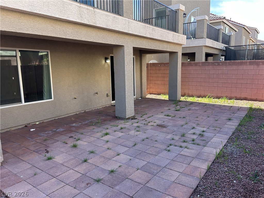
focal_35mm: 26
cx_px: 132
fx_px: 198
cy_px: 99
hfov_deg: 67.3
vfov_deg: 53.1
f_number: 1.5
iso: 50
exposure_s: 1/581
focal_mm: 5.7
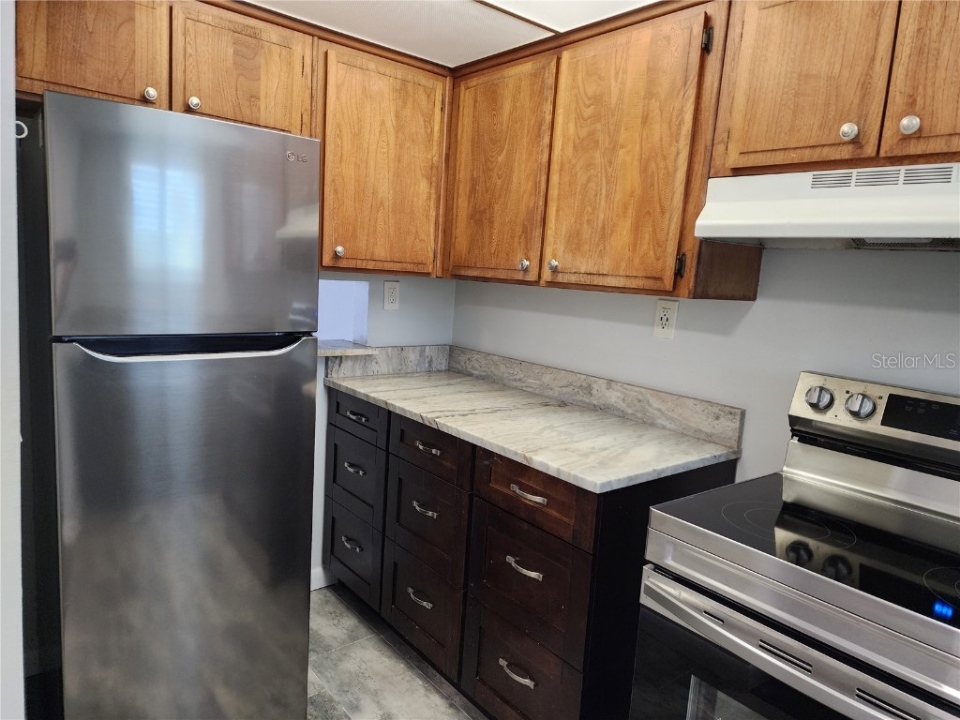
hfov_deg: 73.9
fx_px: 638
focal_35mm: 23
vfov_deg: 58.9
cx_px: 480
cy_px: 360
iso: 640
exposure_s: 1/120
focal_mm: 6.4
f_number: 1.8
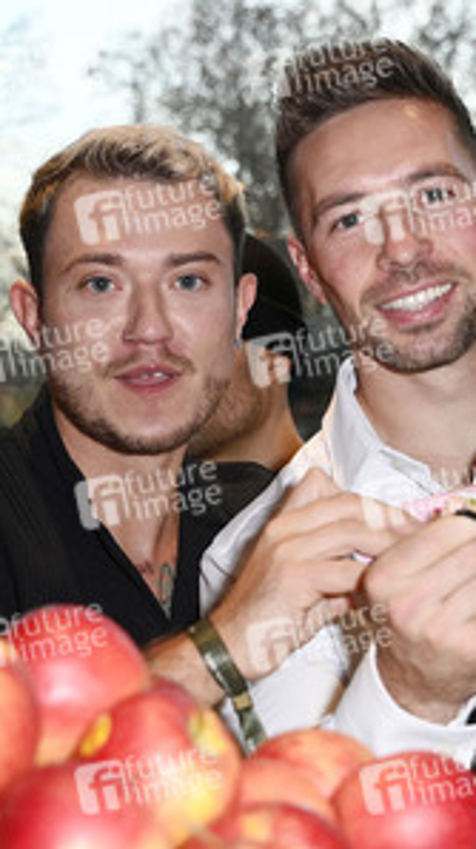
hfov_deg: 13.1
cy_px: 424
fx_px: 2070
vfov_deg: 23.2
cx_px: 358
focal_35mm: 92
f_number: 5.6
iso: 1600
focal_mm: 58
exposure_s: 1/160
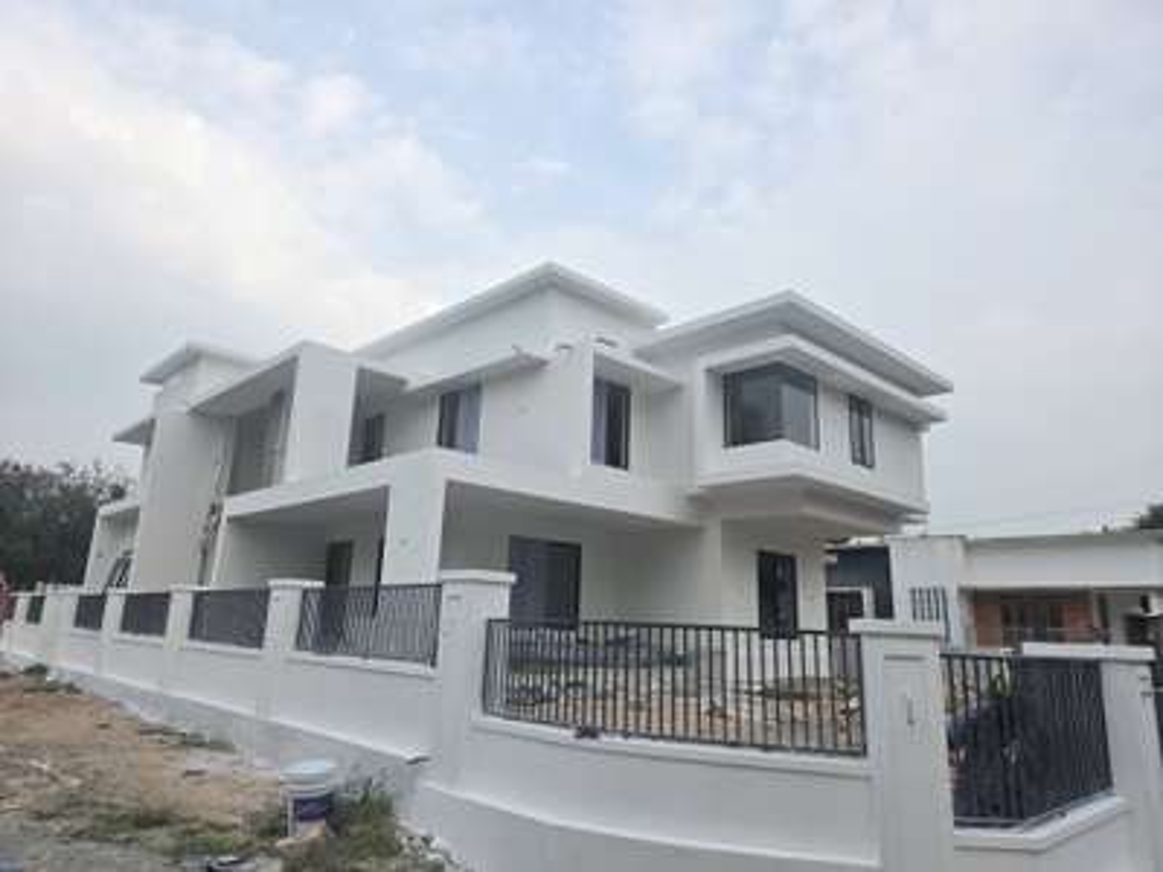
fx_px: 773
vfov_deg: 58.9
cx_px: 582
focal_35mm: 23
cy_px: 436
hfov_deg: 73.9
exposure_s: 1/2005
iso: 80
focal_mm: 6.3
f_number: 1.7
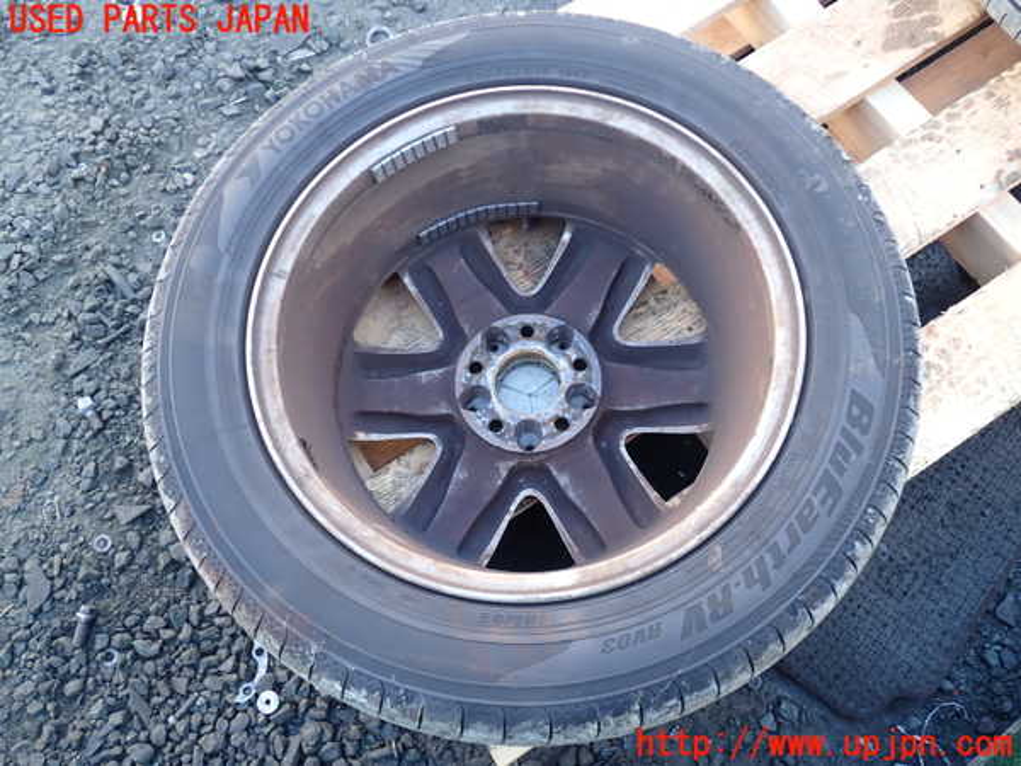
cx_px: 510
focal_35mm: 30
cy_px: 383
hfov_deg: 60.0
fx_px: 885
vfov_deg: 46.8
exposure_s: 1/60
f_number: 2.3
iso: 125
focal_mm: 5.4
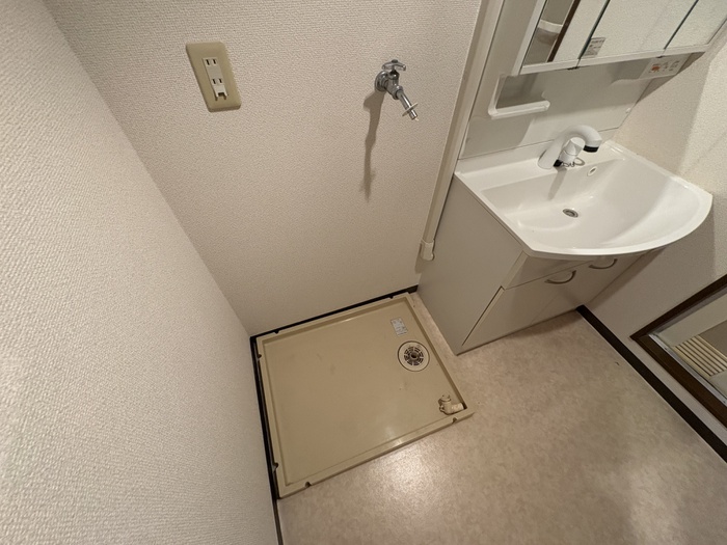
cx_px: 364
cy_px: 272
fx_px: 294
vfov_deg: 85.7
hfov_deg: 102.1
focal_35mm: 14
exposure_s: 1/60
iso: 400
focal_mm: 2.22
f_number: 2.2
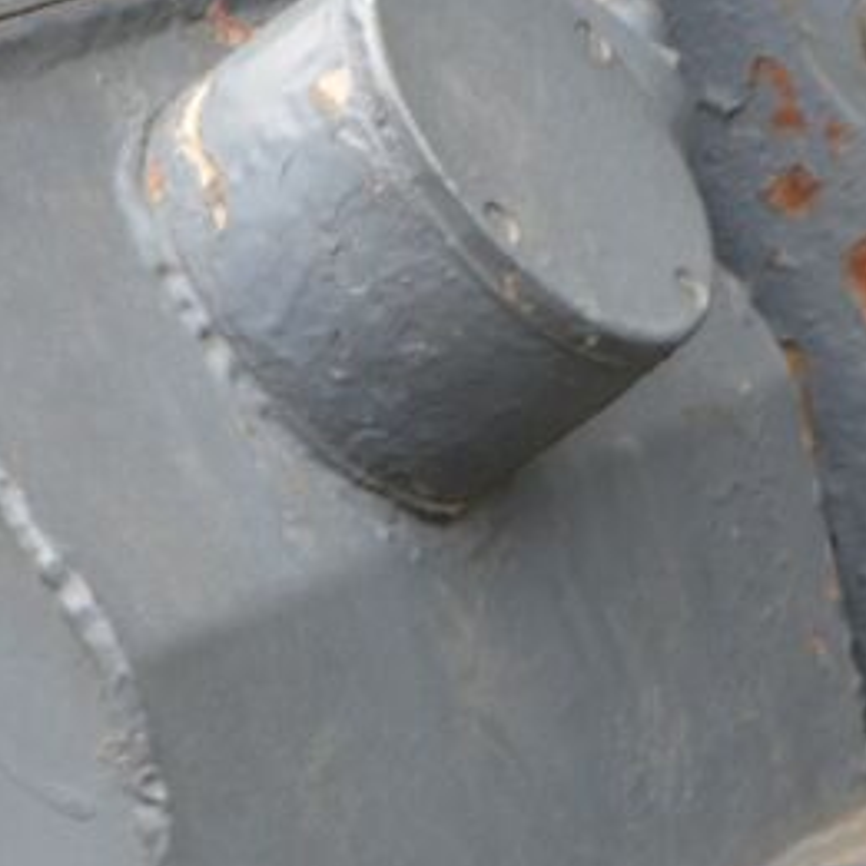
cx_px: 1185
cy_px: 1344
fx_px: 9710
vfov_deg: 5.1
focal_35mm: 343
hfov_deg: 5.1
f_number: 5.6
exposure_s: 1/125
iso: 320
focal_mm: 55
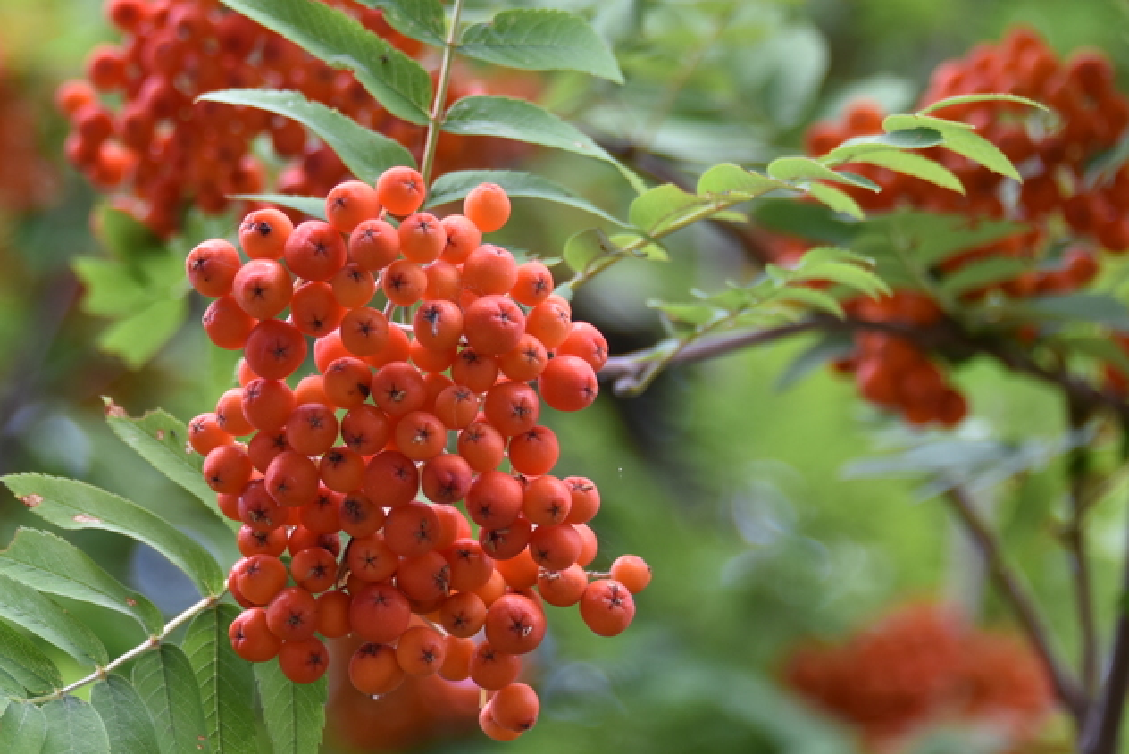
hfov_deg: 8.8
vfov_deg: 5.9
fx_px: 7373
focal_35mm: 235
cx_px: 432
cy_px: 291
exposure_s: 1/250
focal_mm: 116
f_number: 5.6
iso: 360
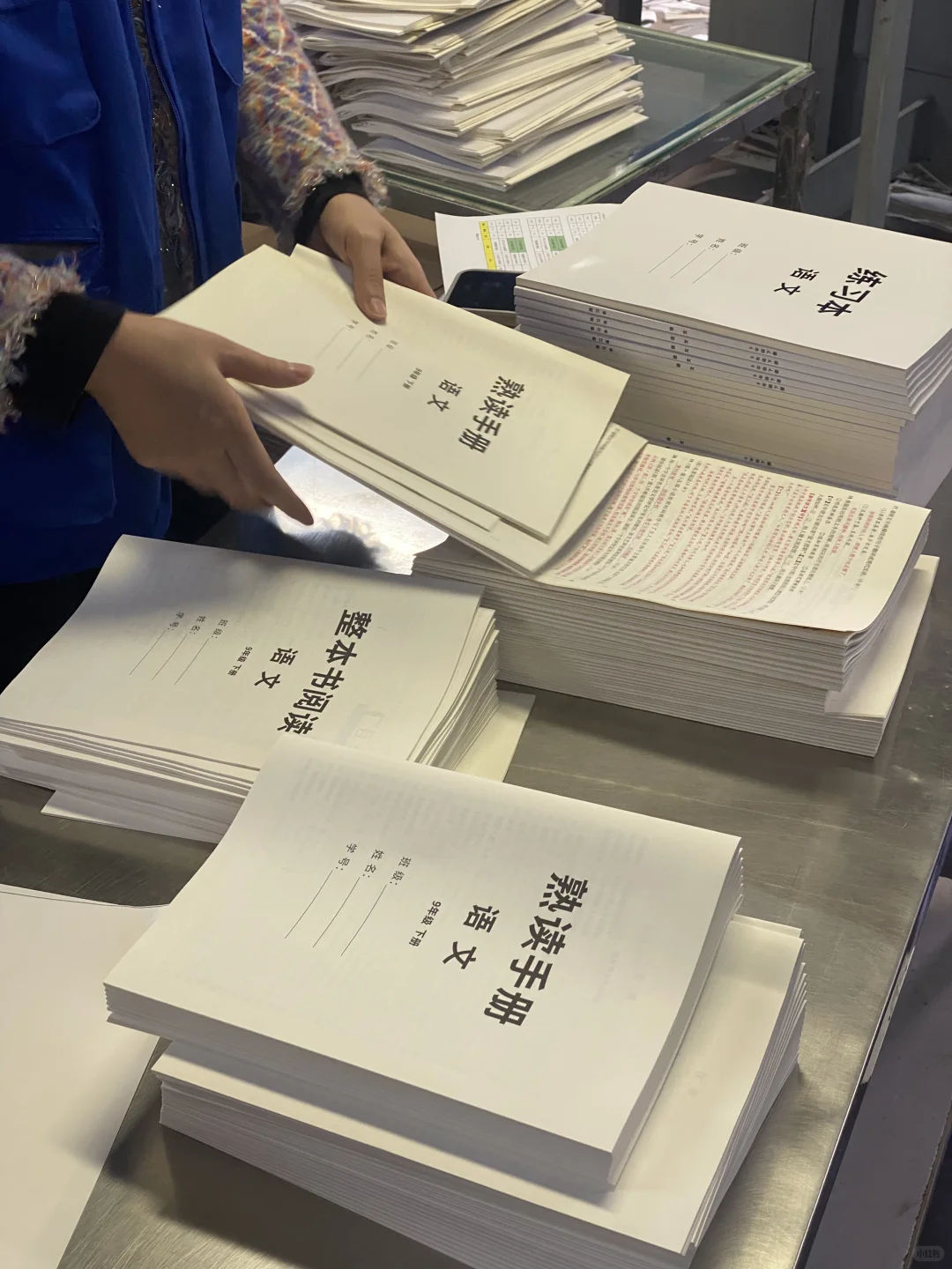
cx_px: 476
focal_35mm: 52
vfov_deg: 36.8
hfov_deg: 28.0
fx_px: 1907
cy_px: 634
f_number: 2
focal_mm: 6
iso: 160
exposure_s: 1/50
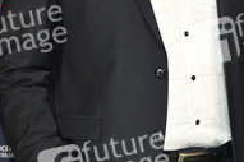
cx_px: 141
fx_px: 1490
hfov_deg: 9.4
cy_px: -28
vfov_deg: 6.2
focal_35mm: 220
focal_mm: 105
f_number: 7.1
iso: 1250
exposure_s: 1/200
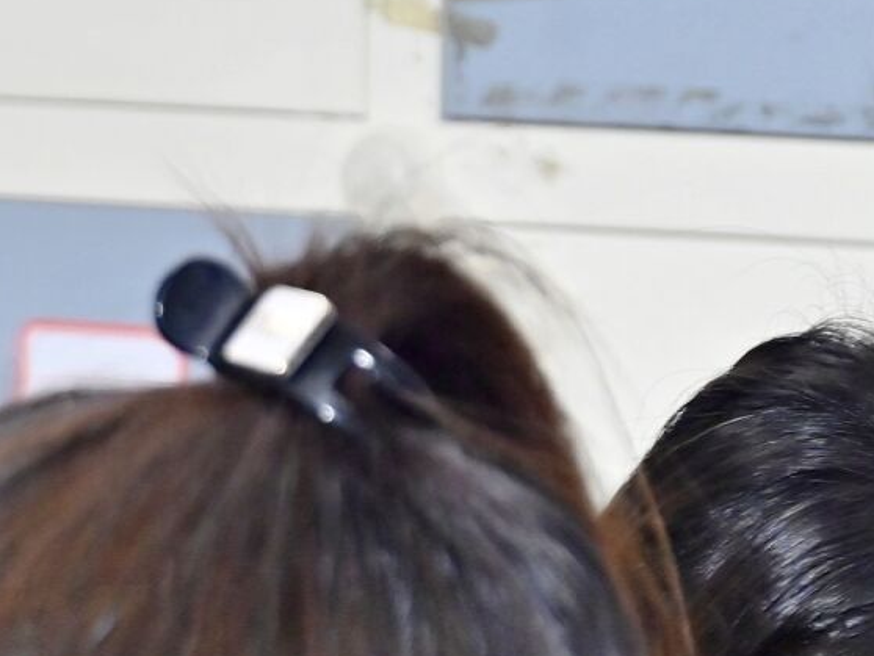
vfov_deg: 2.4
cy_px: 536
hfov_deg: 3.1
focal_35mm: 627
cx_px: -1103
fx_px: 15838
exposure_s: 1/125
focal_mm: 130
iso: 800
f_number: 6.3
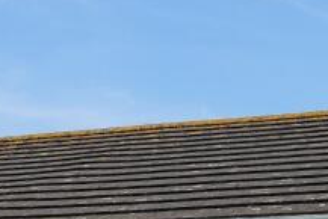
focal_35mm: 113
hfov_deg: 17.7
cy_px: 315
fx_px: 1030
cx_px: 328
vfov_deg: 11.7
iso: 100
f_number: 4
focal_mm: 8.8
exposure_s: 1/800
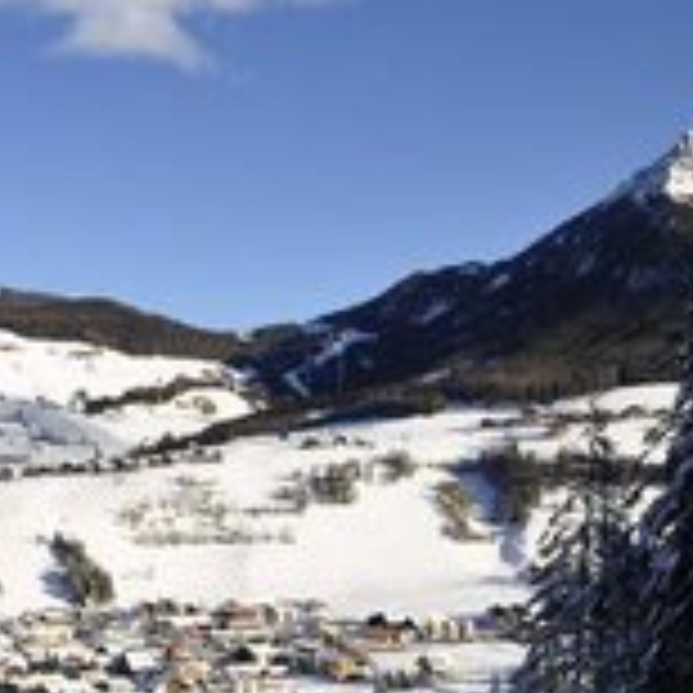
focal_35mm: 53
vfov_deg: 31.0
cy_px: 594
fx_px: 1200
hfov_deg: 31.0
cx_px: 99
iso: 200
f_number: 10
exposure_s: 1/400
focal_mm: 16
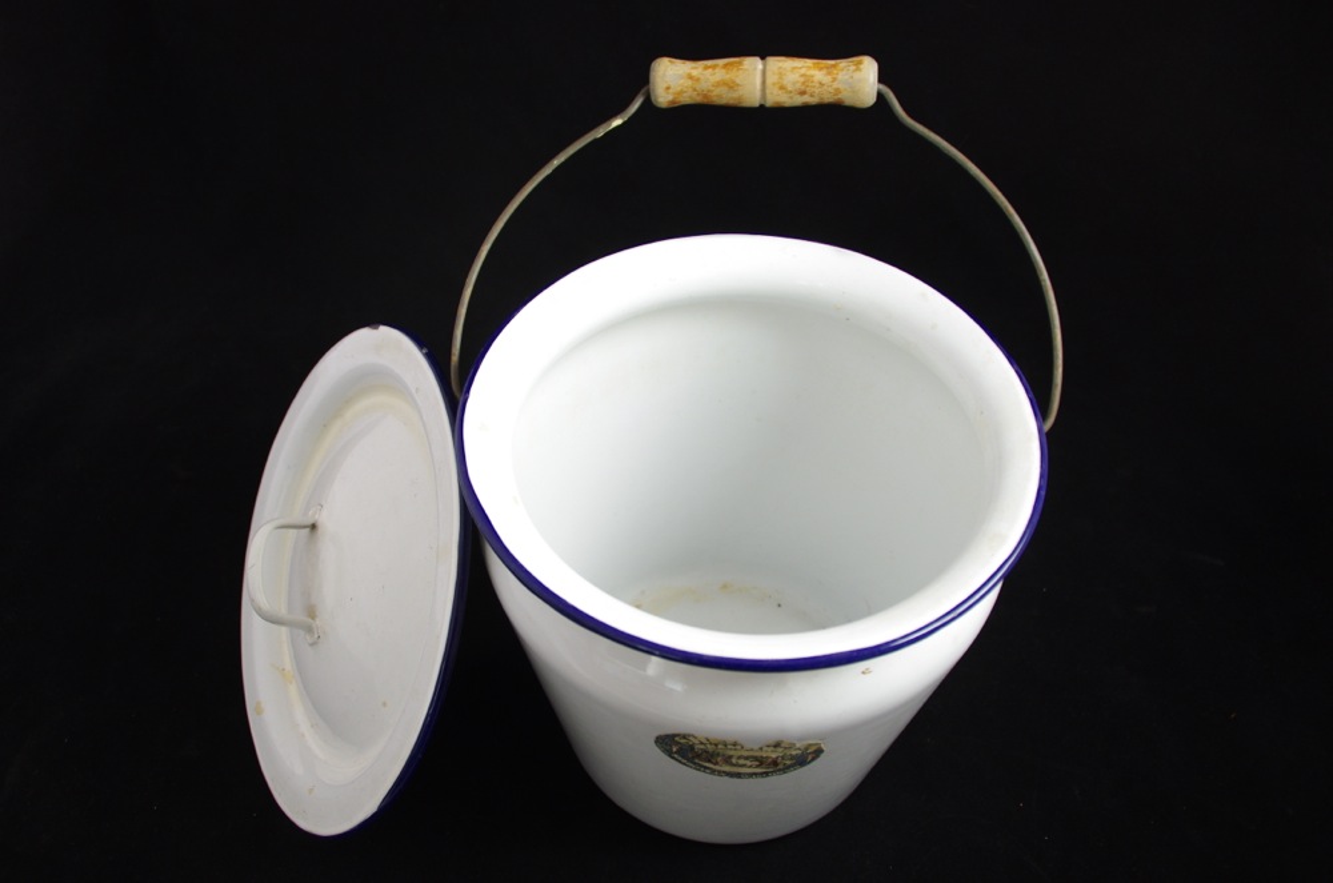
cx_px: 666
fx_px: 1330
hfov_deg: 53.2
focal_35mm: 36
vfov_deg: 36.7
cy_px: 442
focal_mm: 24
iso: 400
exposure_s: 1/60
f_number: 4
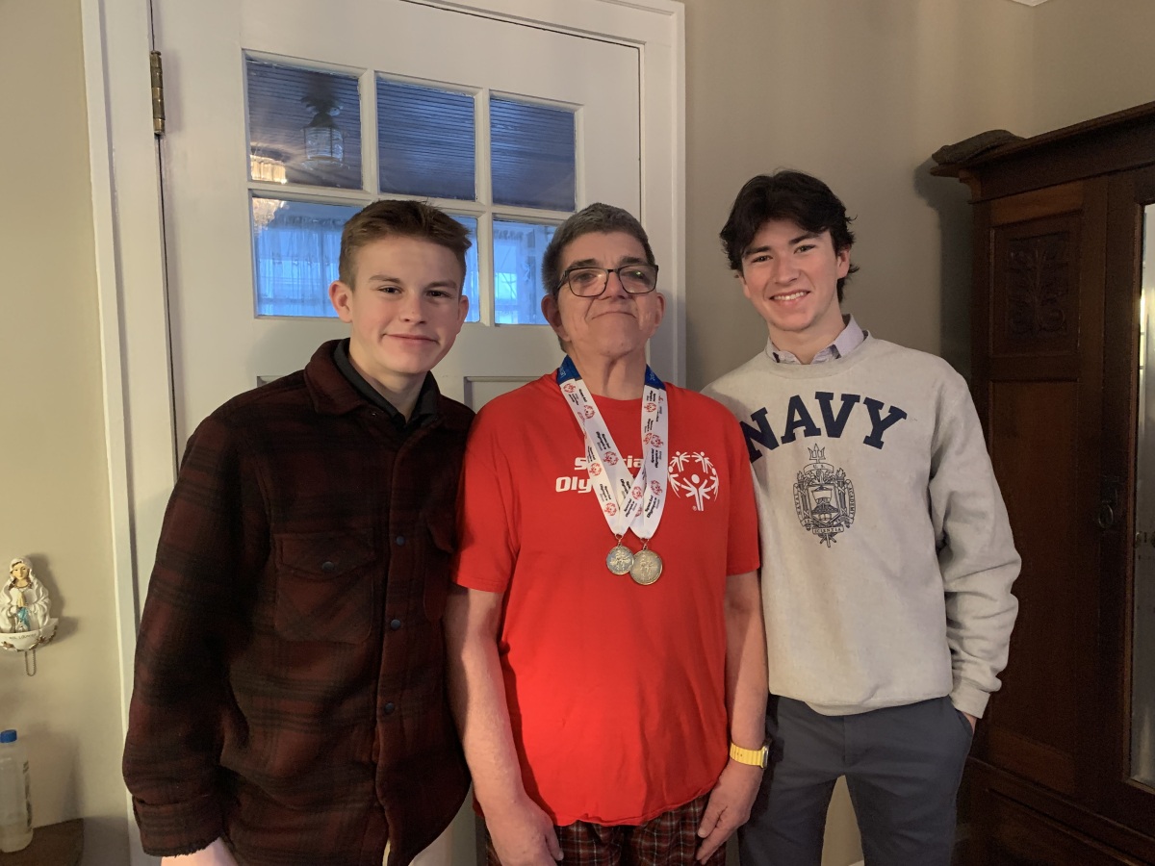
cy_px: 433
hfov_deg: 67.3
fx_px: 868
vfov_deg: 53.1
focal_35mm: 26
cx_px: 578
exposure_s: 1/30
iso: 500
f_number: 1.8
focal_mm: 4.25
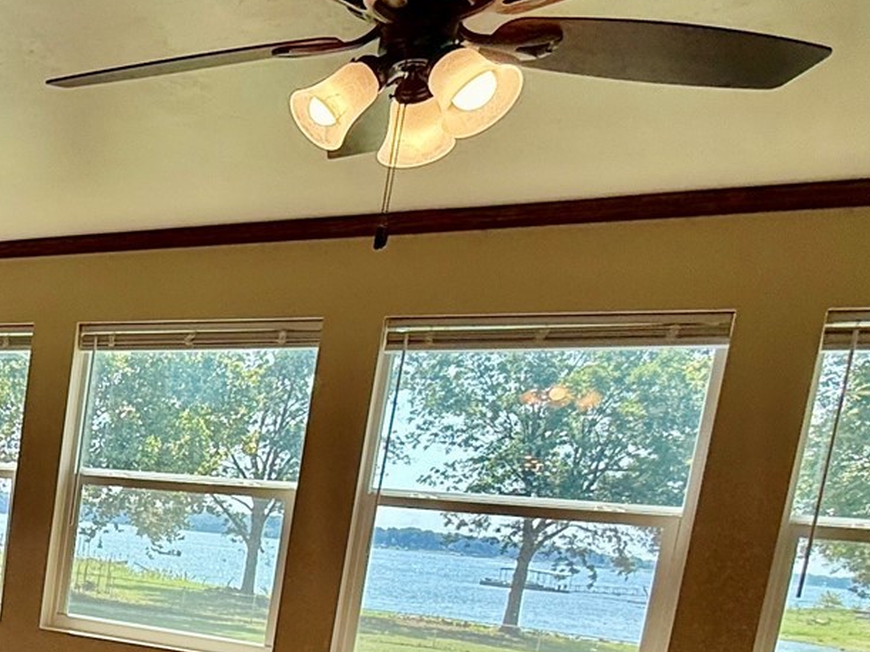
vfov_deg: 30.7
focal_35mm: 44
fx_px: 1106
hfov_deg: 33.5
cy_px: 641
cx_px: -215
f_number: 2.2
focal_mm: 2.22
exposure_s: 1/230
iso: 64
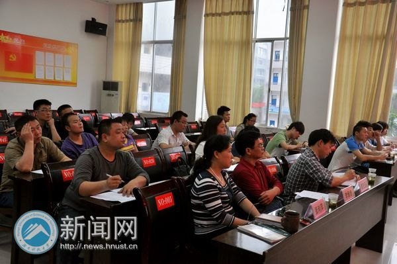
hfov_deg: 53.2
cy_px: 132
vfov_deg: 36.8
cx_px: 198
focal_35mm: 36
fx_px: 397
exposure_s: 1/30
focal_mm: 24
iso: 1000
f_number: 6.3
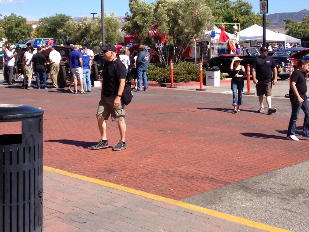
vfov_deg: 22.6
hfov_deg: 30.3
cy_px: 49
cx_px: 156
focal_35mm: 64
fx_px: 571
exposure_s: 1/1577
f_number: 2.4
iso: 50
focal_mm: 4.28
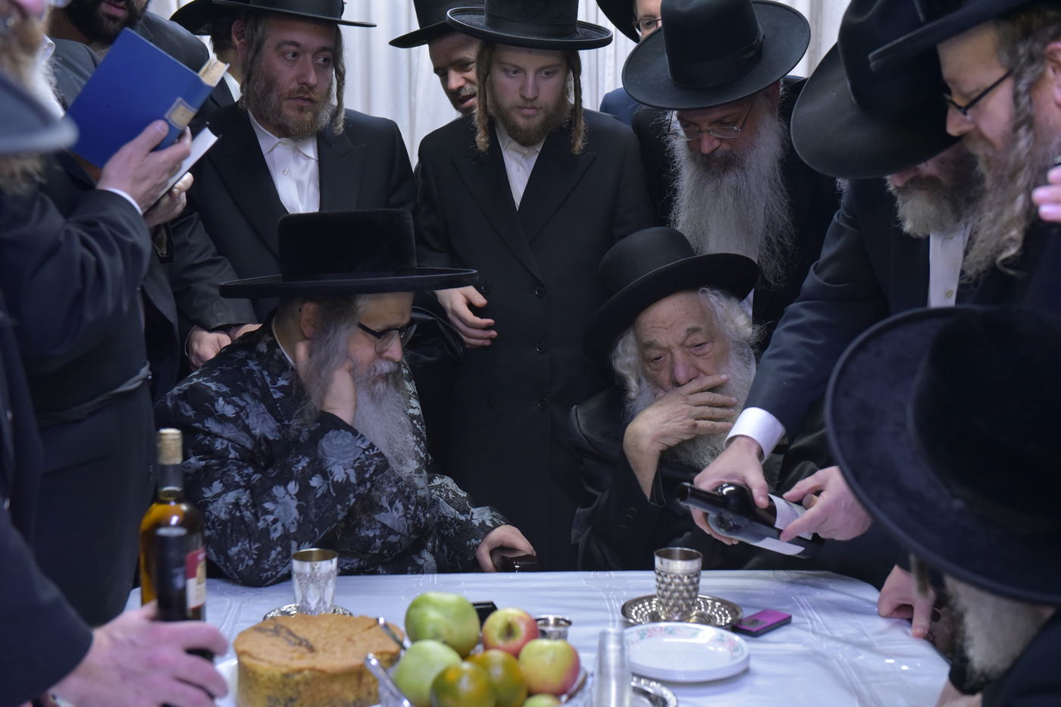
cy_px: 354
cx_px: 530
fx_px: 1650
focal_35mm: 56
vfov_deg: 24.2
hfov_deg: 35.6
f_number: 4
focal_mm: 56
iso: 3200
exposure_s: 1/125
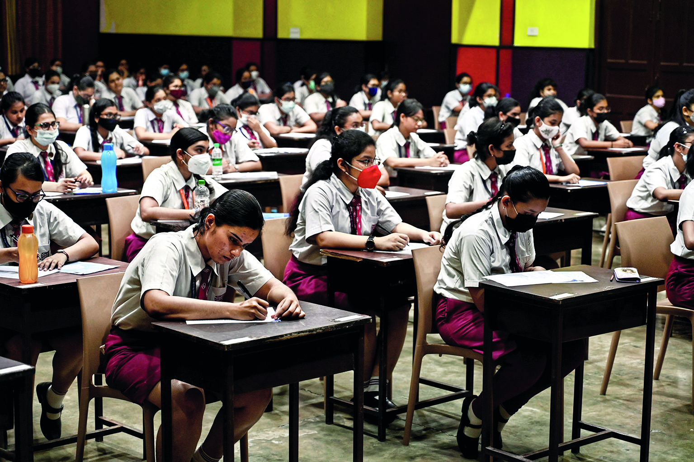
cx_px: 347
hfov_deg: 28.9
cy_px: 231
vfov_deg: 19.4
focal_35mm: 70
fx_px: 1349
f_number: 4
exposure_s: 1/200
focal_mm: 70
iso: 1600
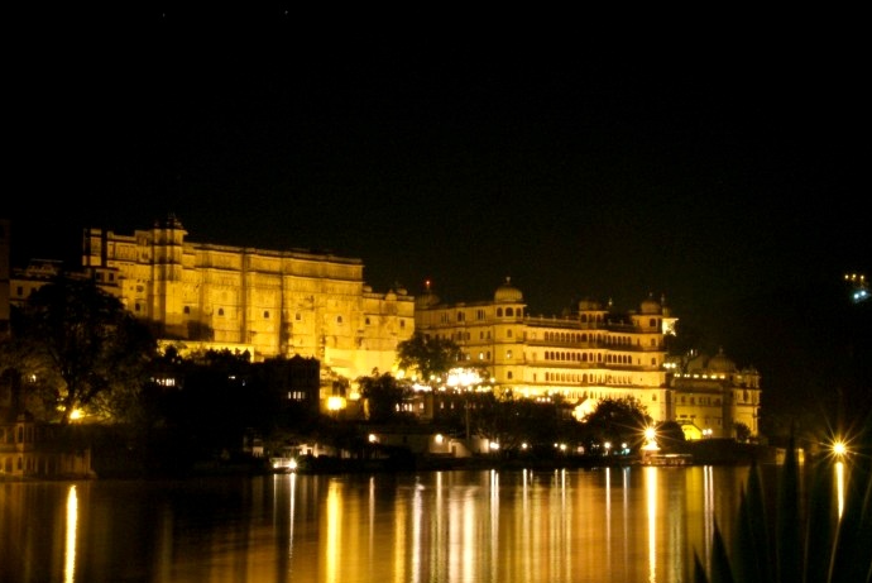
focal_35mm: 80
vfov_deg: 17.1
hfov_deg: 25.3
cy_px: 260
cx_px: 490
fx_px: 1939
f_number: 22
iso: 1600
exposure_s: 15
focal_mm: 46
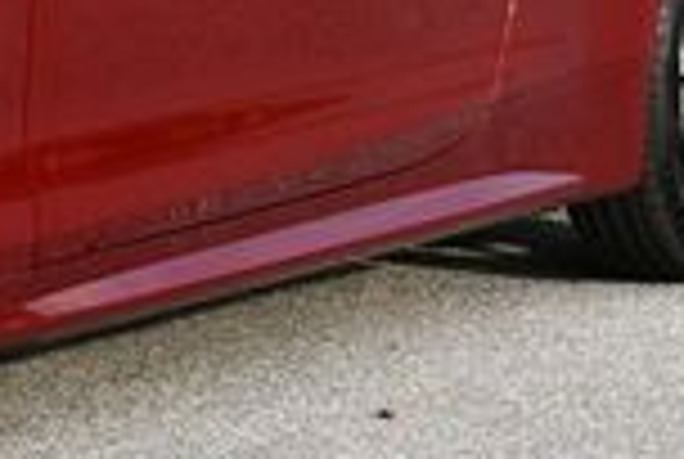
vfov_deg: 6.5
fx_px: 3998
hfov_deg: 9.5
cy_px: -234
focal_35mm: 210
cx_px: -405
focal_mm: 25
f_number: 8
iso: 200
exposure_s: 1/250
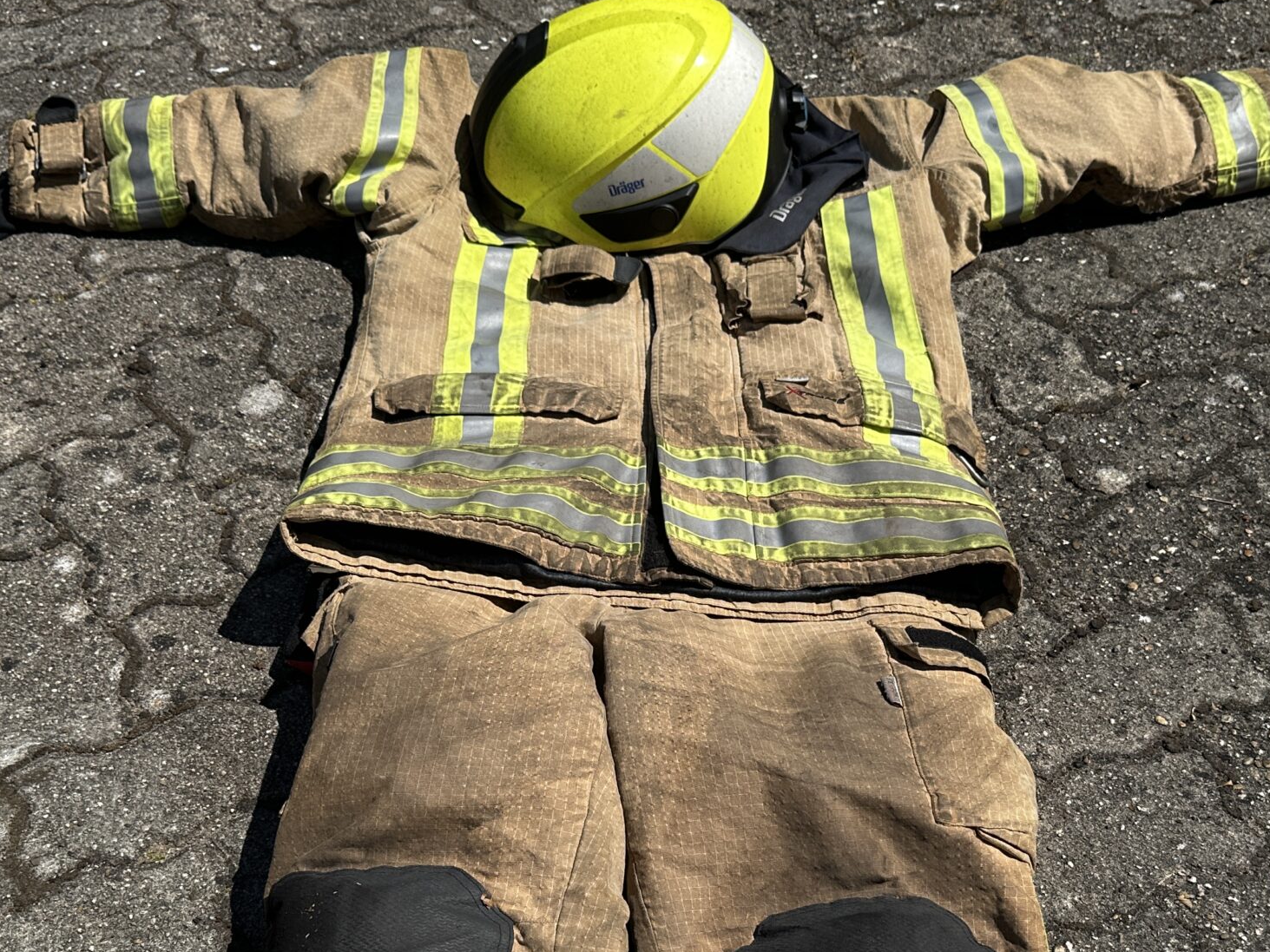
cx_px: 666
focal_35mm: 42
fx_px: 1541
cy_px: 699
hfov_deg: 44.8
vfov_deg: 33.7
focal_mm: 6.86
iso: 80
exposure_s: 1/5263
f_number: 1.78
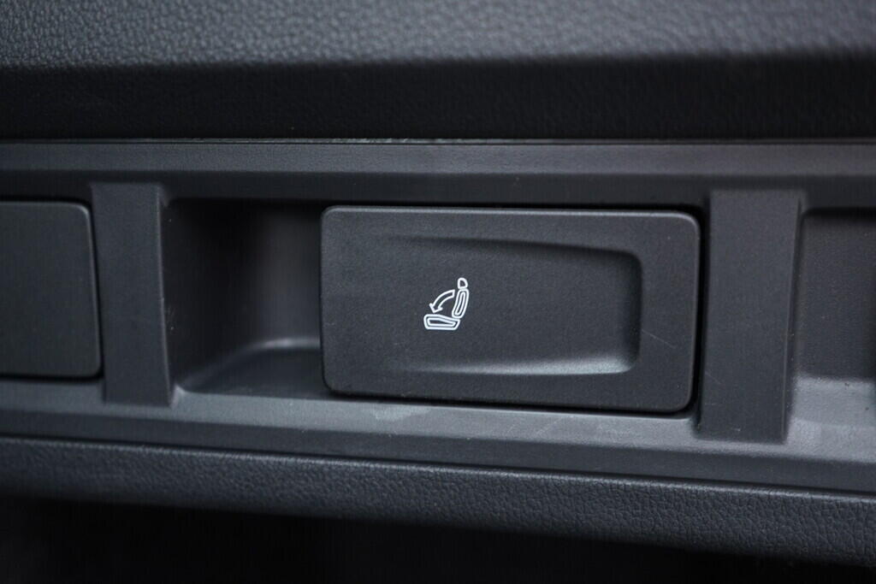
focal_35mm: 36
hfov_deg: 53.1
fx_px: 876
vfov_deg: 36.9
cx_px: 438
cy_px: 292
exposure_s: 1/40
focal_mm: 24
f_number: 2.8
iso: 800
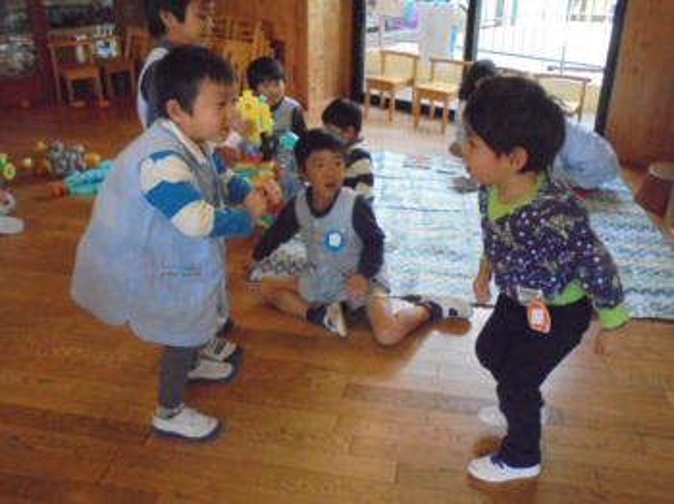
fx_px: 662
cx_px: 337
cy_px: 252
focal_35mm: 34
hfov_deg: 54.0
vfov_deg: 41.7
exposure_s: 1/250
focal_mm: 6.1
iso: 1250
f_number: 4
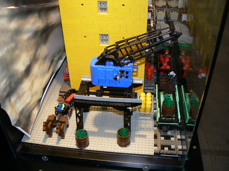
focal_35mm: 36
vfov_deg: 39.7
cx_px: 114
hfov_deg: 51.4
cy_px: 86
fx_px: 238
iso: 100
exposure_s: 1/30
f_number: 2.8
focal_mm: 6
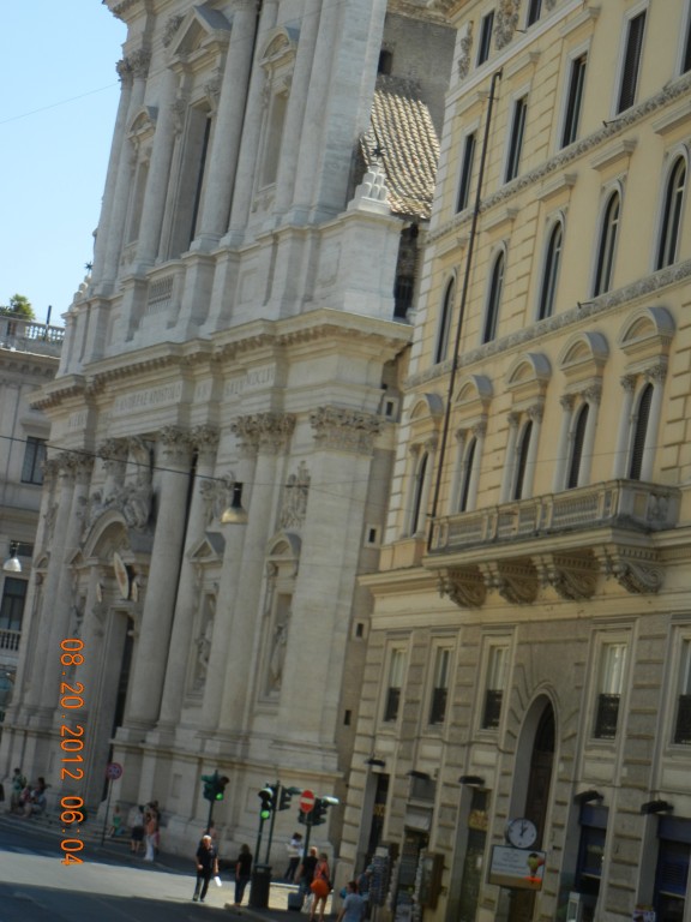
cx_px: 346
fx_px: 2715
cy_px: 461
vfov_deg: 19.3
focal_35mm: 102
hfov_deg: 14.5
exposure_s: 1/461
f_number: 4.5
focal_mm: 18.3
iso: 160
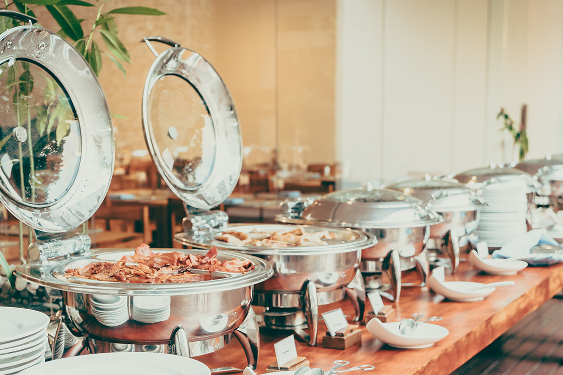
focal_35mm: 55
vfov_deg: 24.6
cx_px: 312
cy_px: 235
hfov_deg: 36.2
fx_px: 860
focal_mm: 41
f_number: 4
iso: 500
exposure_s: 1/60
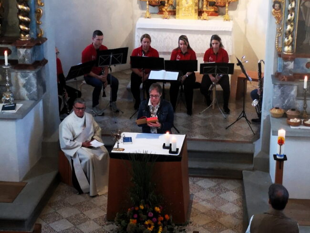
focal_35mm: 43
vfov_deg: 33.6
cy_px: 116
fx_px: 385
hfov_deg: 43.8
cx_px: 155
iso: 200
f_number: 1.8
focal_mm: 3.95
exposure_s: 3
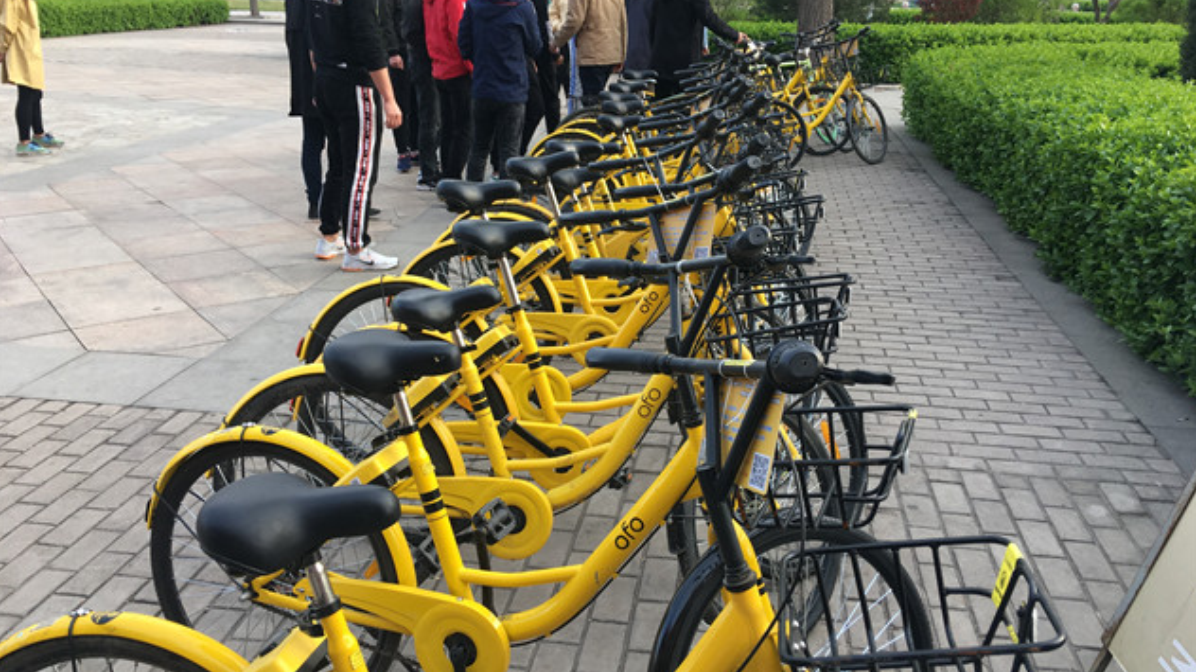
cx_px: 598
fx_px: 1014
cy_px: 337
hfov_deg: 61.0
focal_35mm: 32
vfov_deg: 36.6
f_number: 2.2
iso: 32
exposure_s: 1/100
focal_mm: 4.15
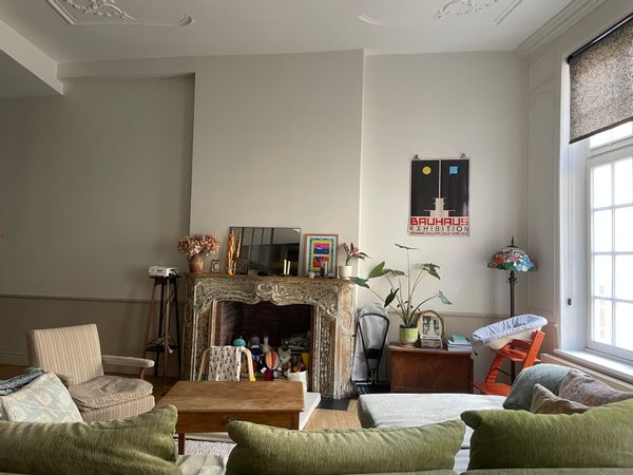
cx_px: 316
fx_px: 475
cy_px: 238
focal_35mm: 26
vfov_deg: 53.1
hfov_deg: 67.3
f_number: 1.6
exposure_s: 1/60
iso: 160
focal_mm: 4.2
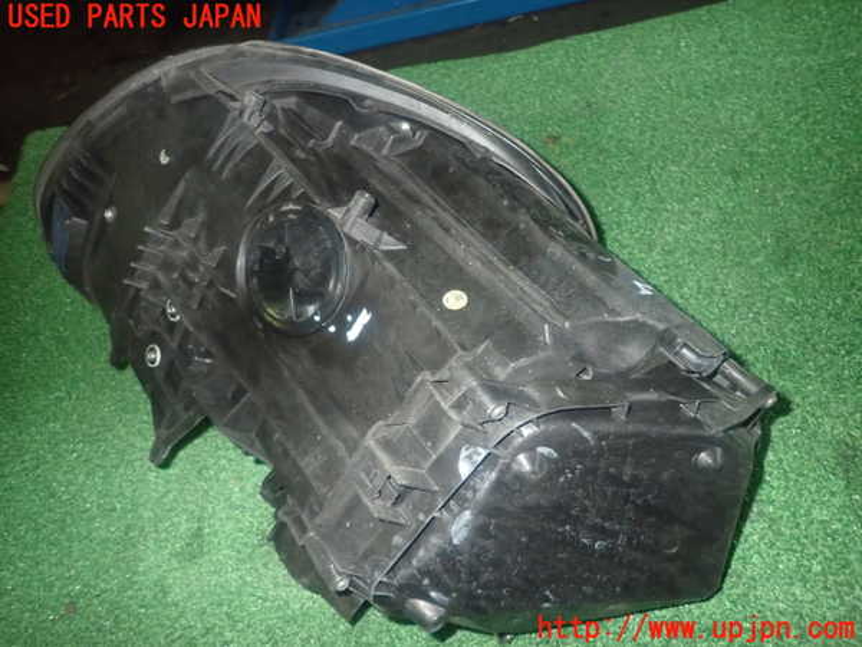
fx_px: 623
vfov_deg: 54.9
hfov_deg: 69.4
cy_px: 324
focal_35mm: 25
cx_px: 431
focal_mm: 4.5
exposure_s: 1/30
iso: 800
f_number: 5.6
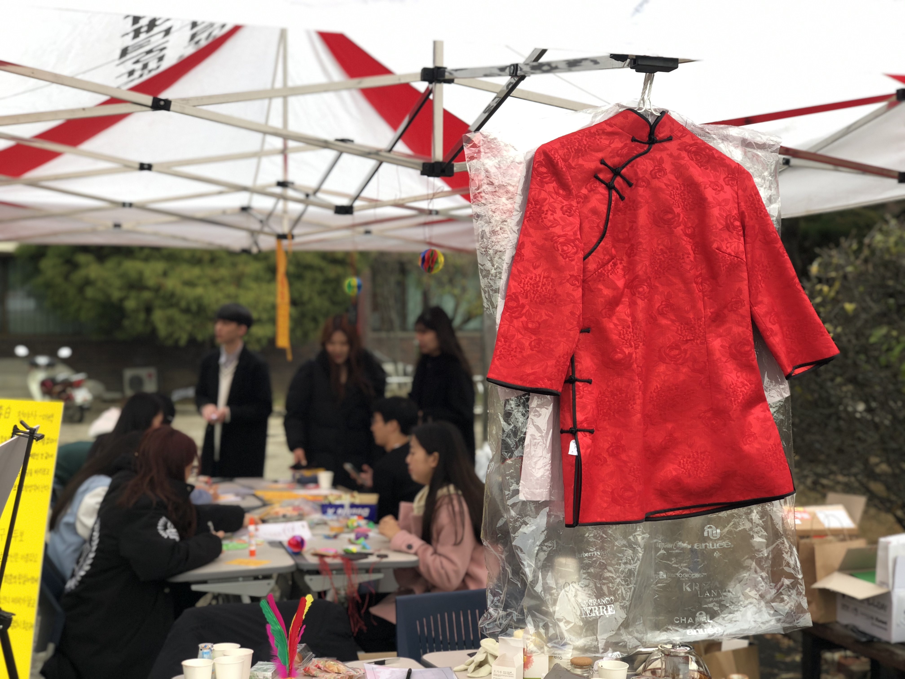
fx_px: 1359
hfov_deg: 36.8
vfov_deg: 28.0
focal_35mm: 52
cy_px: 340
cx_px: 452
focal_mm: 6
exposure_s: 1/60
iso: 16
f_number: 2.4
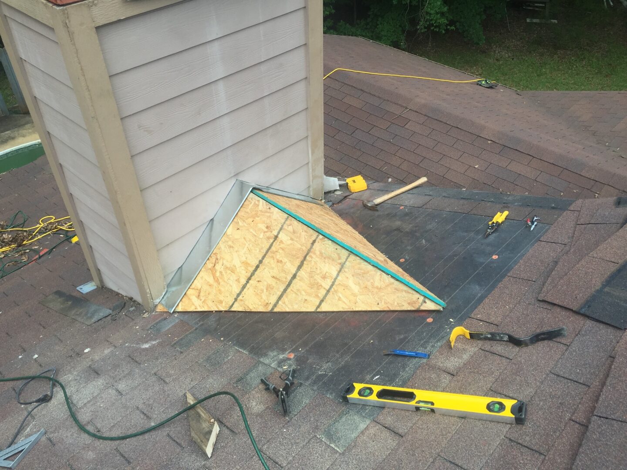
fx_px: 525
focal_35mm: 29
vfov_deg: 48.2
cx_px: 314
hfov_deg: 61.7
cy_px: 235
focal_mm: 4.15
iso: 32
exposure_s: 1/380
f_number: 2.2
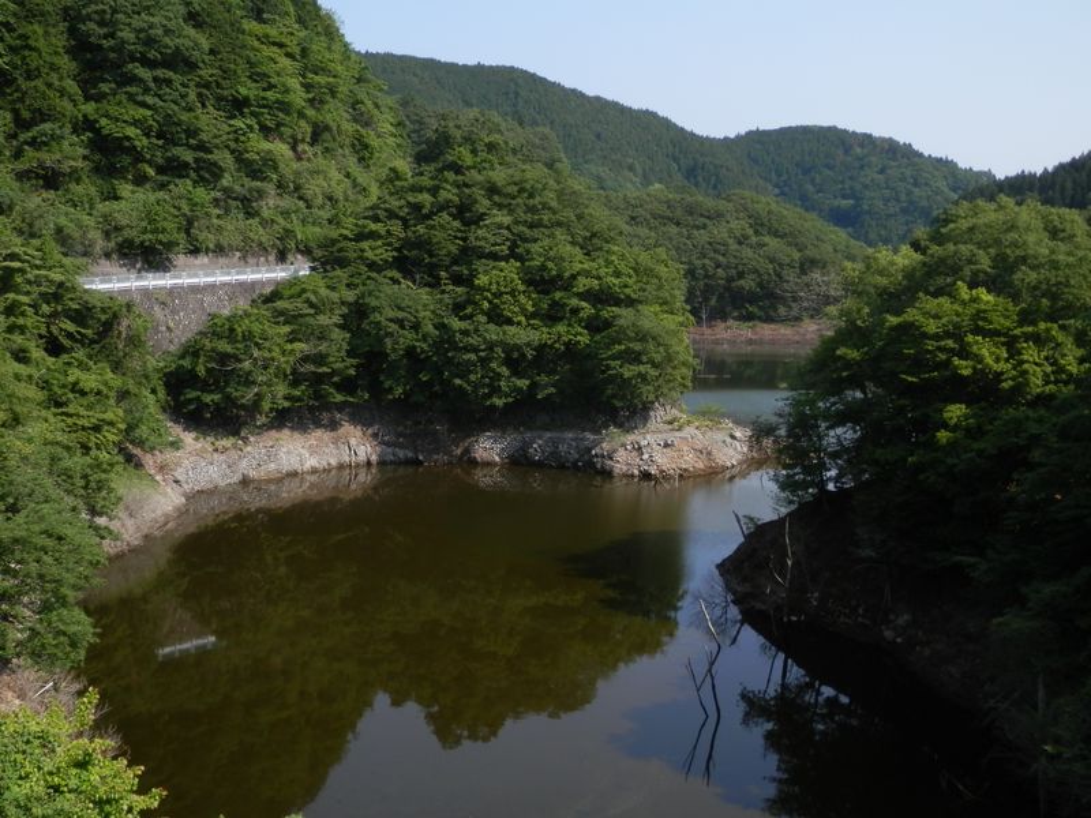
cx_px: 546
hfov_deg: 50.1
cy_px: 409
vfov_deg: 38.7
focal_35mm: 37
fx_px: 1166
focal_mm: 6.6
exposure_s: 1/640
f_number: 3.6
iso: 80
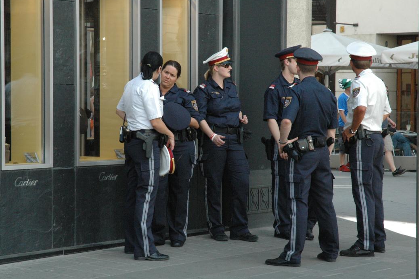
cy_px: 141
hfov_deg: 18.6
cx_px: 200
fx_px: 1279
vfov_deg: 12.4
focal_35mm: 110
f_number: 10
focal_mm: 70
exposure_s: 1/400
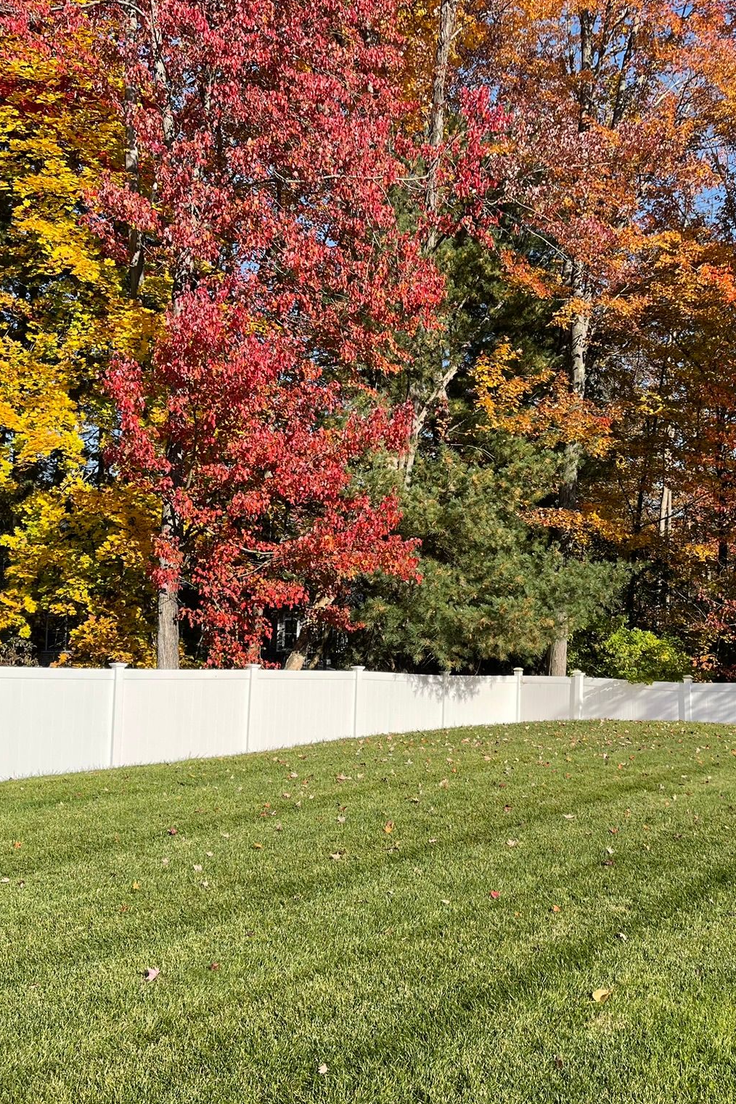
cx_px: 450
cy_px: 552
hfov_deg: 37.7
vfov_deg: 54.4
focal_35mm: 35
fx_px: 1073
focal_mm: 5.1
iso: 32
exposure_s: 1/1821
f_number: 1.6
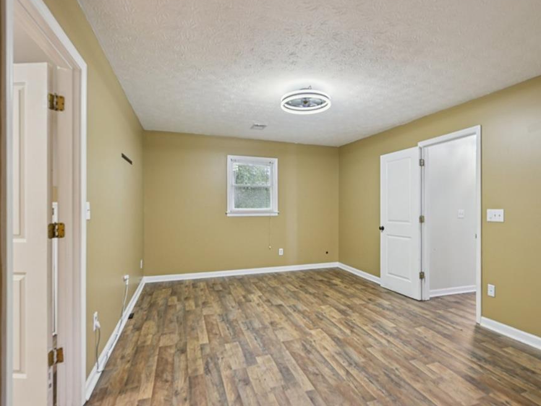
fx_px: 290
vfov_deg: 69.9
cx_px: 304
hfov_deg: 85.6
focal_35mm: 19
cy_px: 201
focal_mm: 16.5
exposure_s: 1/20
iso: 400
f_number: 8
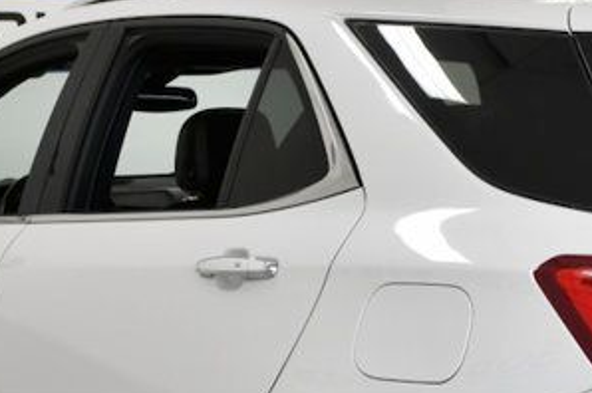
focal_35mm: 117
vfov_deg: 11.6
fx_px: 1922
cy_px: 352
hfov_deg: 17.4
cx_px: 481
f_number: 4.5
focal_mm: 34
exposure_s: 1/640
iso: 500
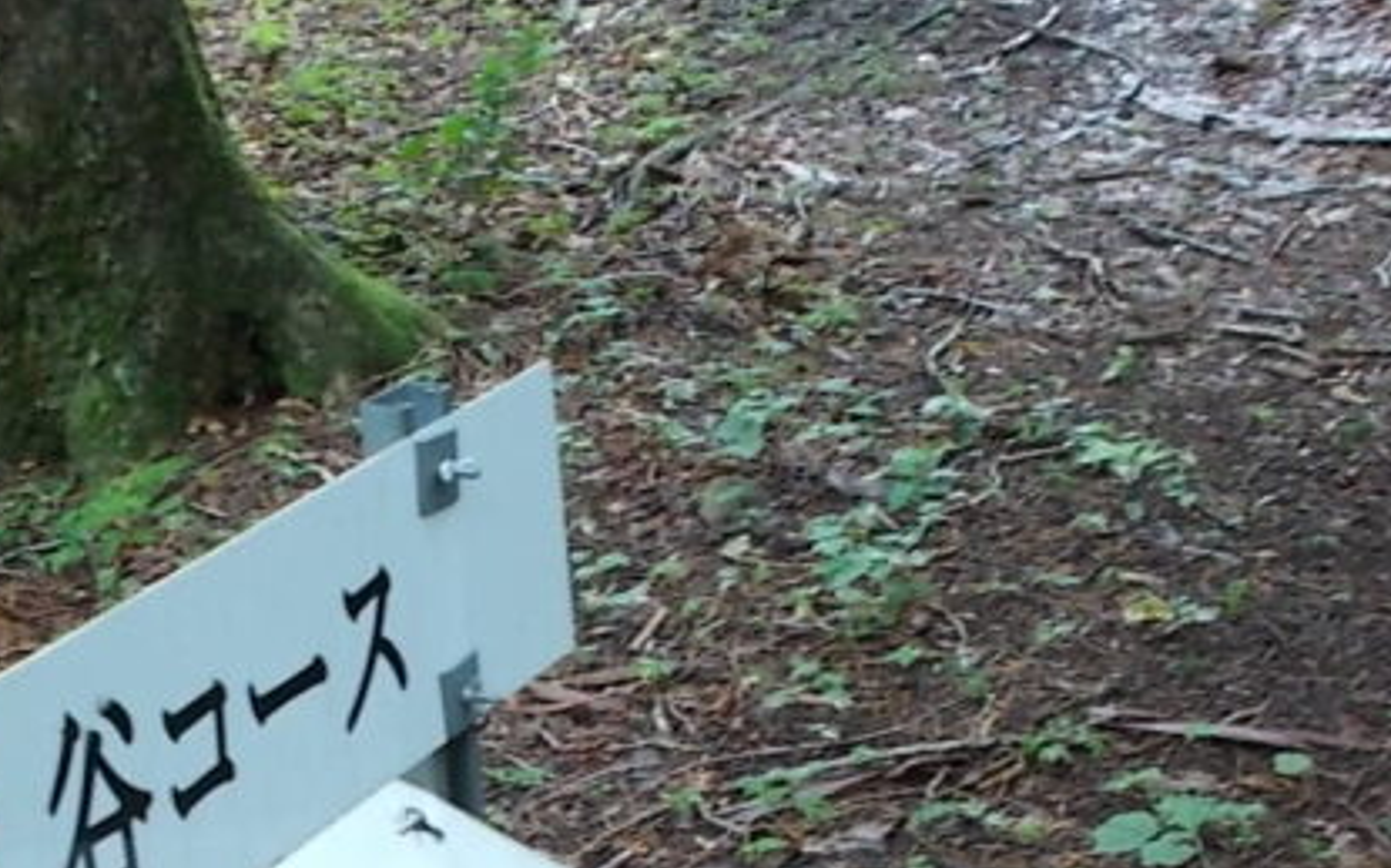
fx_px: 2577
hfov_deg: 29.9
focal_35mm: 68
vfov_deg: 18.4
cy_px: 958
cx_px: 432
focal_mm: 4.6
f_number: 3.2
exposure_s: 1/25
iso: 100
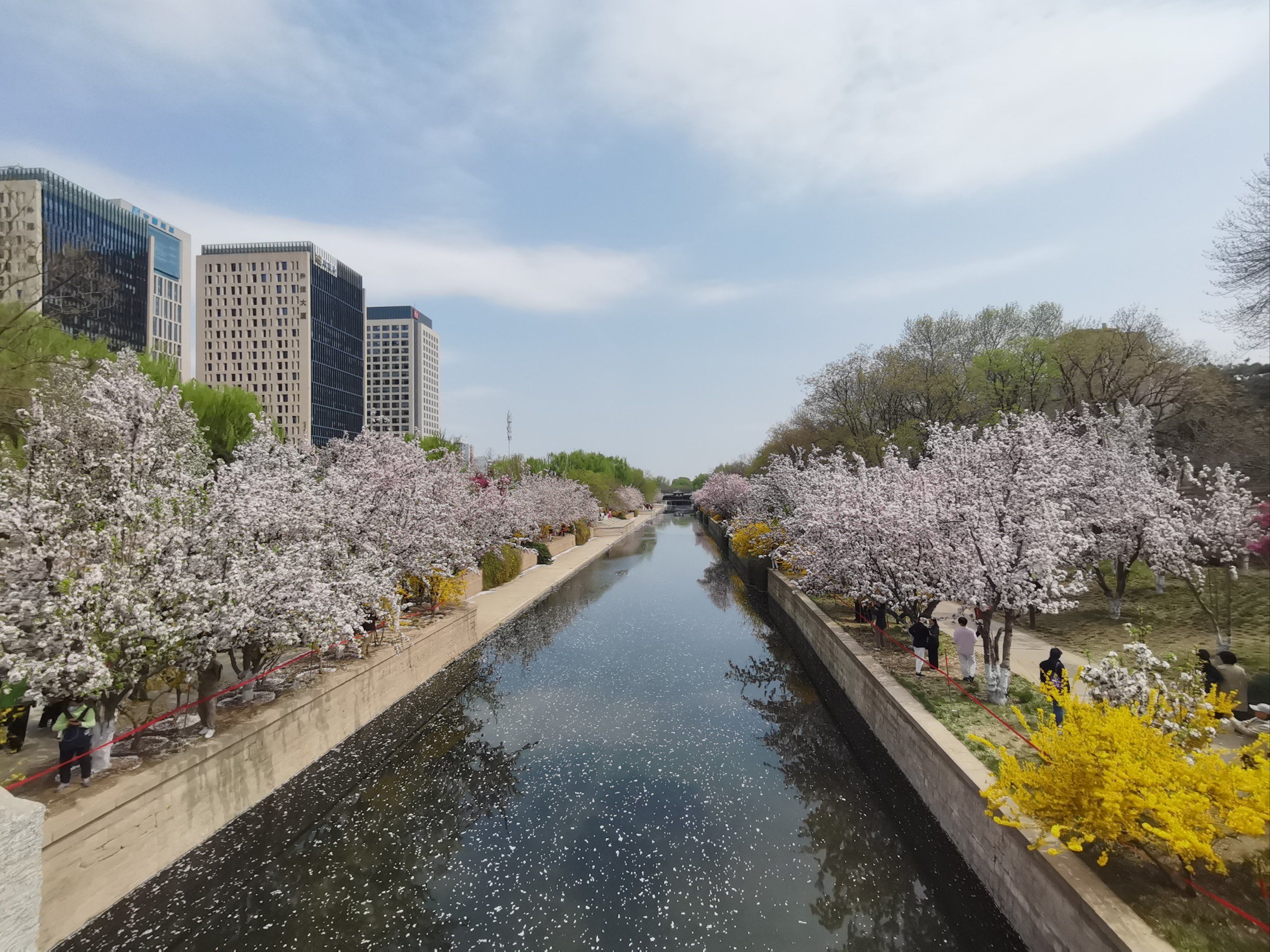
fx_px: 624
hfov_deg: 91.0
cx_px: 635
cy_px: 476
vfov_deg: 74.7
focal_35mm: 17
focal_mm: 1.78
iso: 50
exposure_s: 1/2000
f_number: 2.4
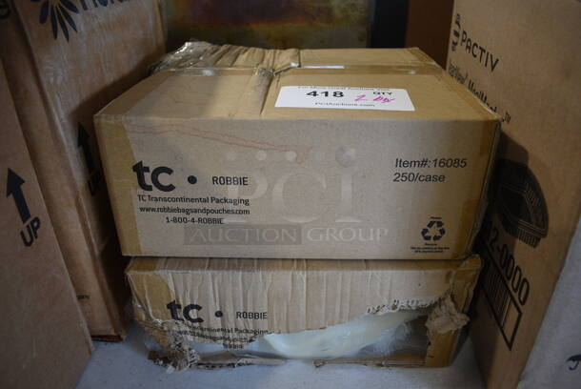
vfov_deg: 48.0
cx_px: 290
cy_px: 194
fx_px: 436
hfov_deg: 67.3
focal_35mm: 27
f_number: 3.5
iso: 1000
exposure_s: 1/125
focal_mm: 18
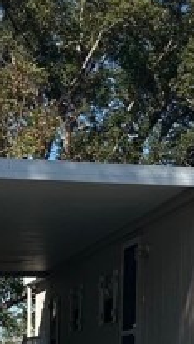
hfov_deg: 9.0
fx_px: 1180
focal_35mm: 129
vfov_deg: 16.4
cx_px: 335
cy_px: 322
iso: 80
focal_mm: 6.86
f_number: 1.78
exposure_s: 1/6211
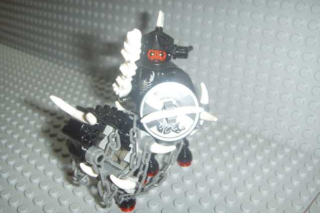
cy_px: 100
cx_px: 161
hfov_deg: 47.4
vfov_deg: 32.6
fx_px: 364
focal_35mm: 41
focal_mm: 6.6
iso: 100
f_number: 3.5
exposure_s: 1/45
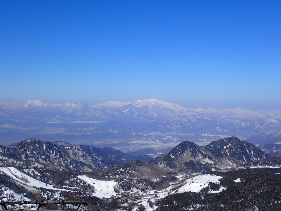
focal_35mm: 54
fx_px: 438
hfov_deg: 35.5
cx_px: 140
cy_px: 106
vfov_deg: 27.0
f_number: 13
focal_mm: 9.65
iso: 100
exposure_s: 1/160
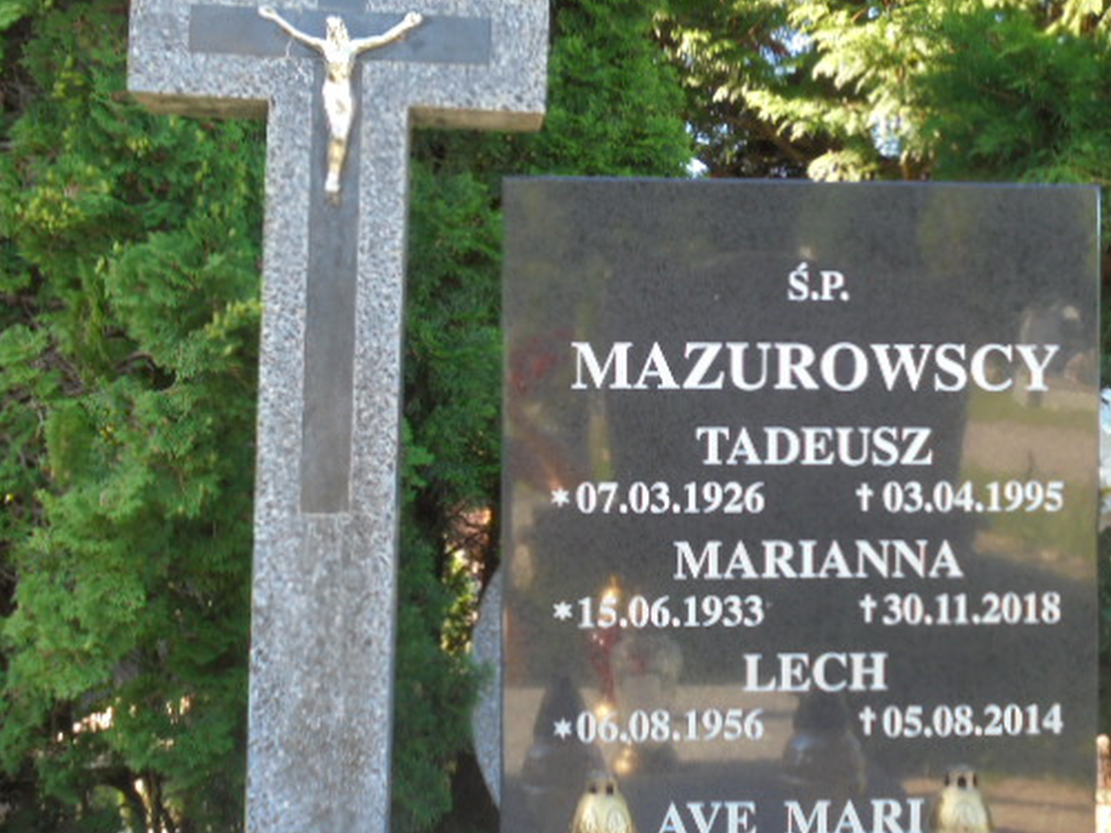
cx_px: 658
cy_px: 395
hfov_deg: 34.8
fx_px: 1765
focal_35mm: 55
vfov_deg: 26.6
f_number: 4.5
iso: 100
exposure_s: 1/40
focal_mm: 7.8
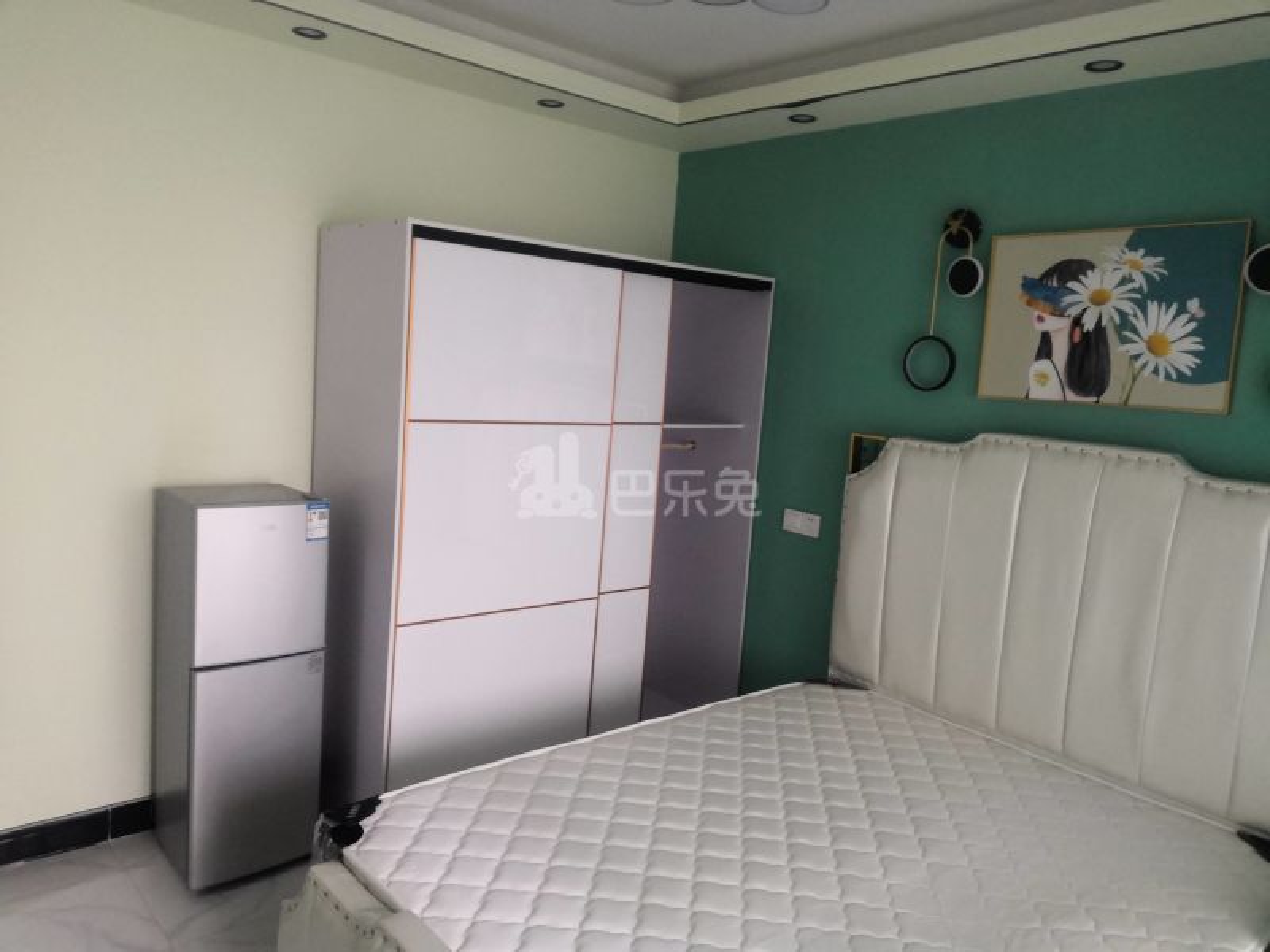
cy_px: 476
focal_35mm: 27
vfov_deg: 51.4
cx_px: 635
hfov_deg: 65.3
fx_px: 991
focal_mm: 3.81
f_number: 2.2
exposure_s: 1/25
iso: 320
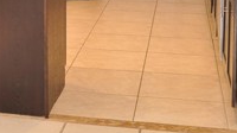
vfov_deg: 10.8
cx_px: 2
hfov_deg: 19.7
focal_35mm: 106
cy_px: -97
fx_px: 663
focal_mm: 21
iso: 200
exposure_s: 1/10
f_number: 3.8
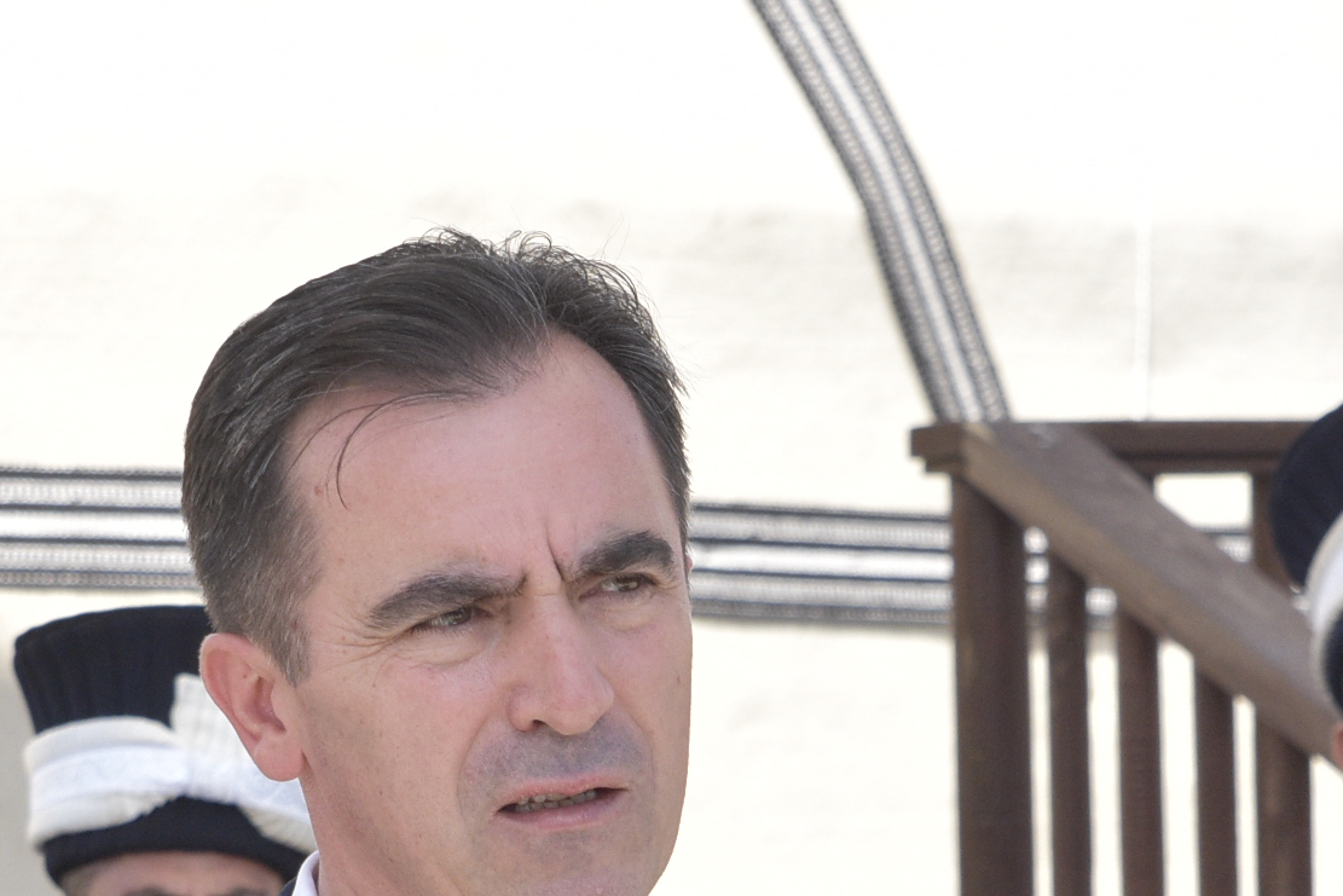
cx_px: 665
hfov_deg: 7.3
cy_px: 1089
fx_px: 10558
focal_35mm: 283
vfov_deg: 4.8
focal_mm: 70
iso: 1000
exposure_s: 1/1000
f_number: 8
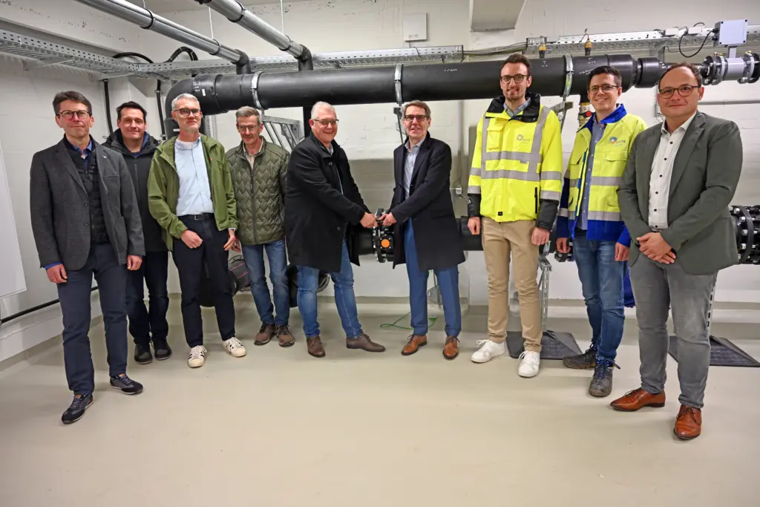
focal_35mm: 24
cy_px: 254
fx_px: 507
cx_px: 380
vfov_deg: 53.1
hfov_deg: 73.7
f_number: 4
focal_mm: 24
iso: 1100
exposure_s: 1/125
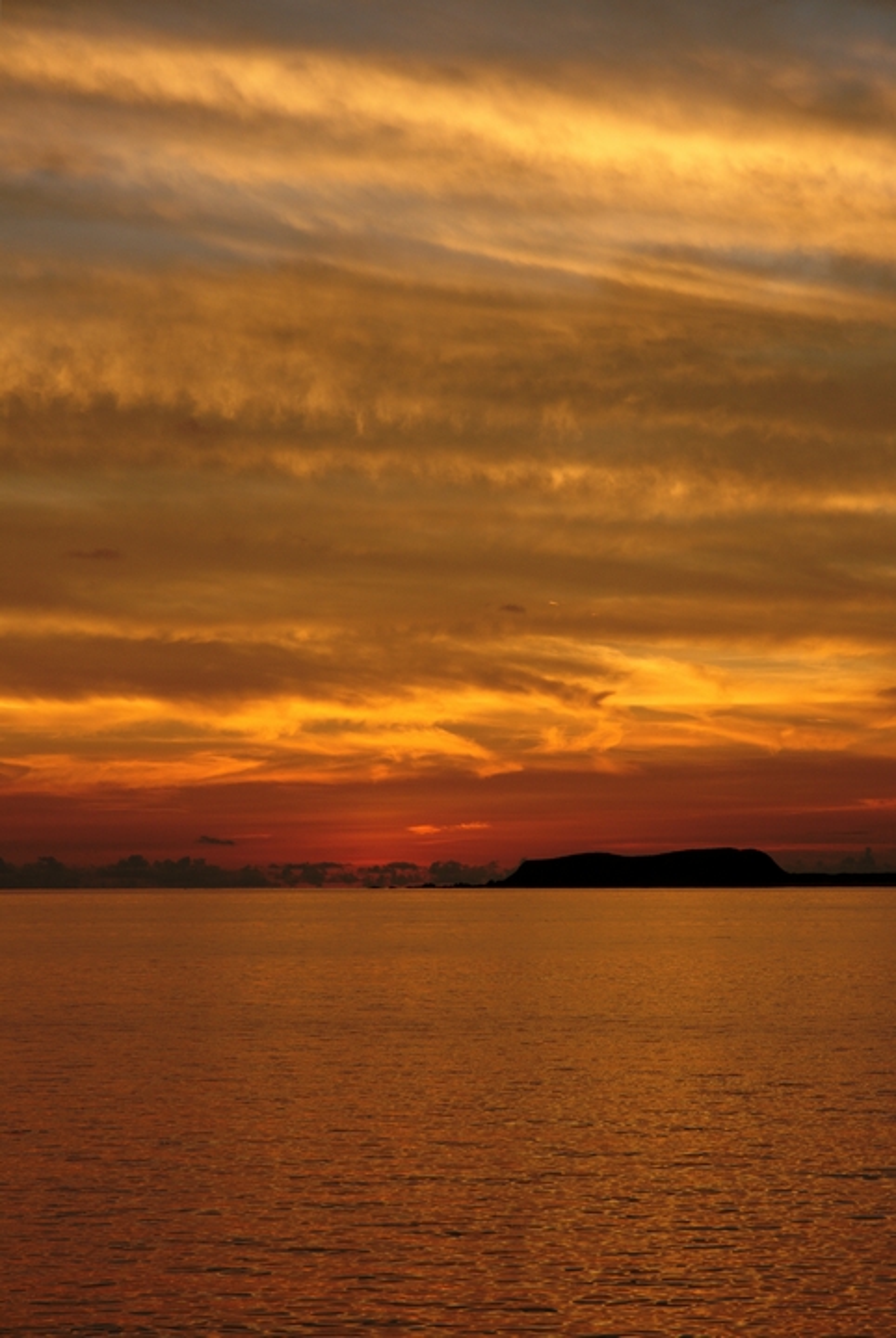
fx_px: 4467
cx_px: 448
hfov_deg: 11.5
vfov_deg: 17.0
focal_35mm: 120
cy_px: 669
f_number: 8
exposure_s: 1/100
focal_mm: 80
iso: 200
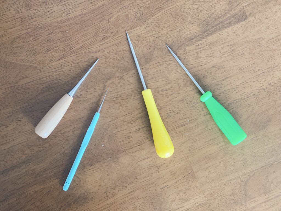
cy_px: 106
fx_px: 422
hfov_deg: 36.8
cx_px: 140
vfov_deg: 28.0
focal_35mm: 52
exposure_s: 1/40
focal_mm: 6
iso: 250
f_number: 2
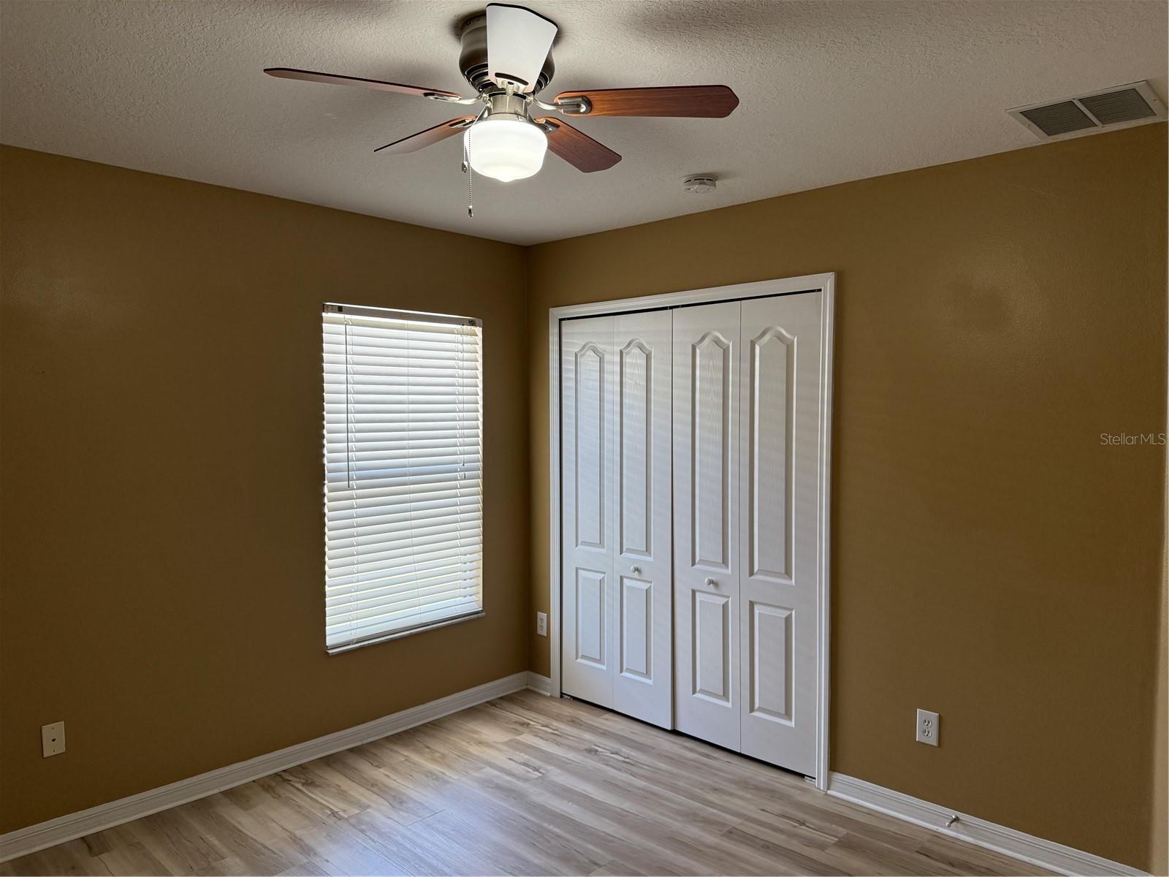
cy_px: 438
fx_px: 810
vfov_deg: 56.8
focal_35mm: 24
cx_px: 584
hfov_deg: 71.6
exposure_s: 1/158
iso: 200
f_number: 1.78
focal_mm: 6.76
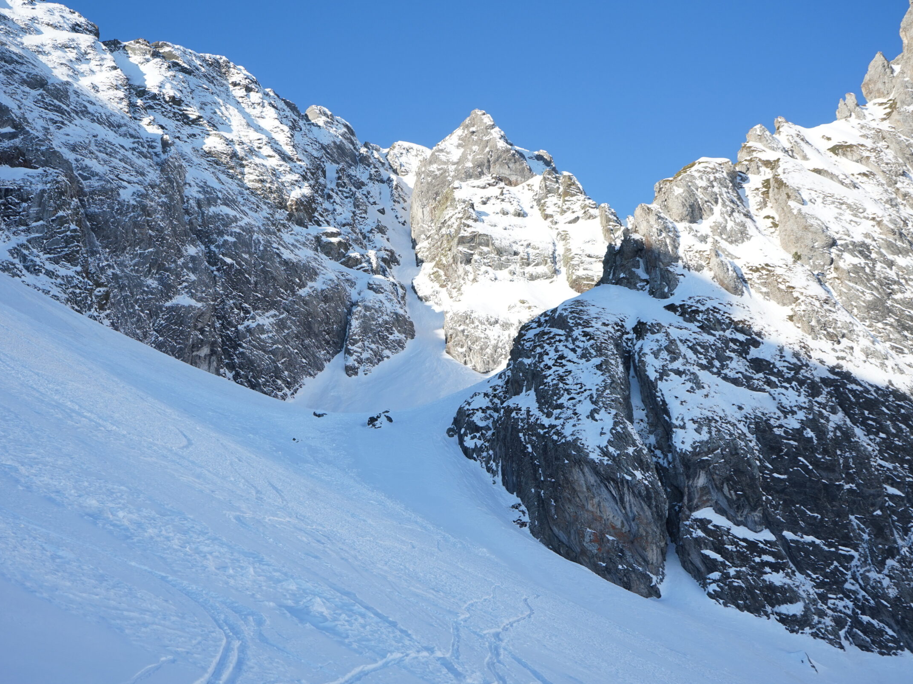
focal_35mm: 47
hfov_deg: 40.4
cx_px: 426
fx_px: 1240
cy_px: 345
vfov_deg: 30.9
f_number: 9
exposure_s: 1/250
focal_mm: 41
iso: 250
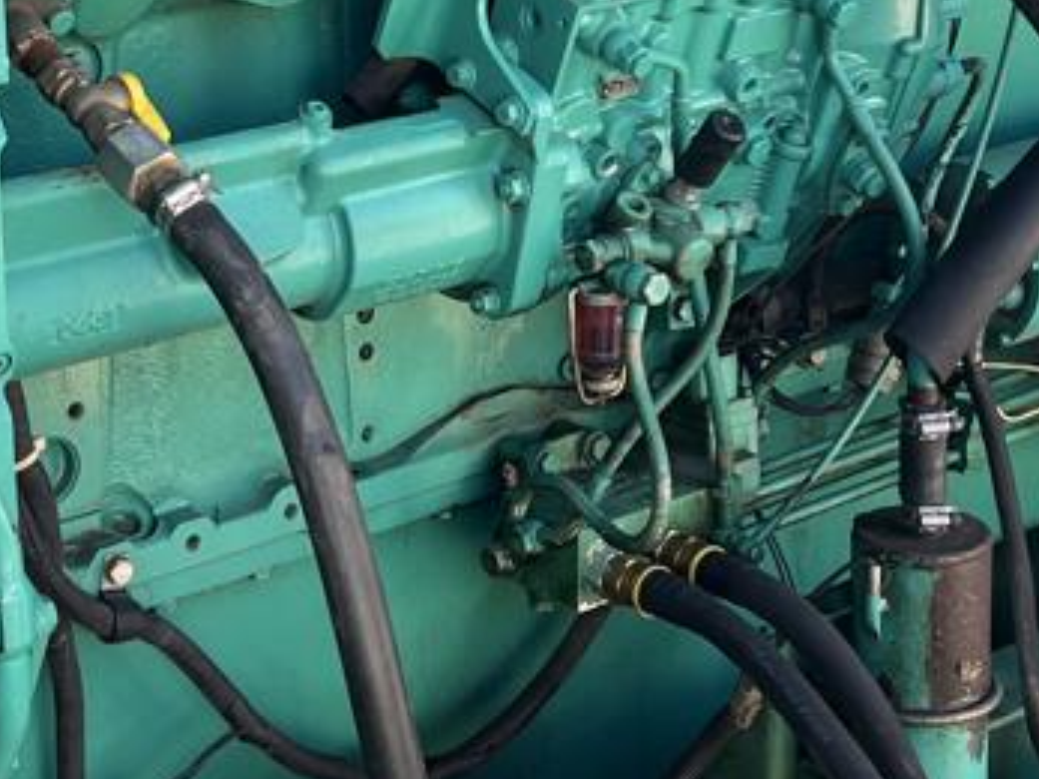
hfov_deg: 20.4
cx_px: 392
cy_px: 165
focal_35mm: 96
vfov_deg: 15.3
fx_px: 2880
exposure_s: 1/152
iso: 40
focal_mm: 5.7
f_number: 1.5
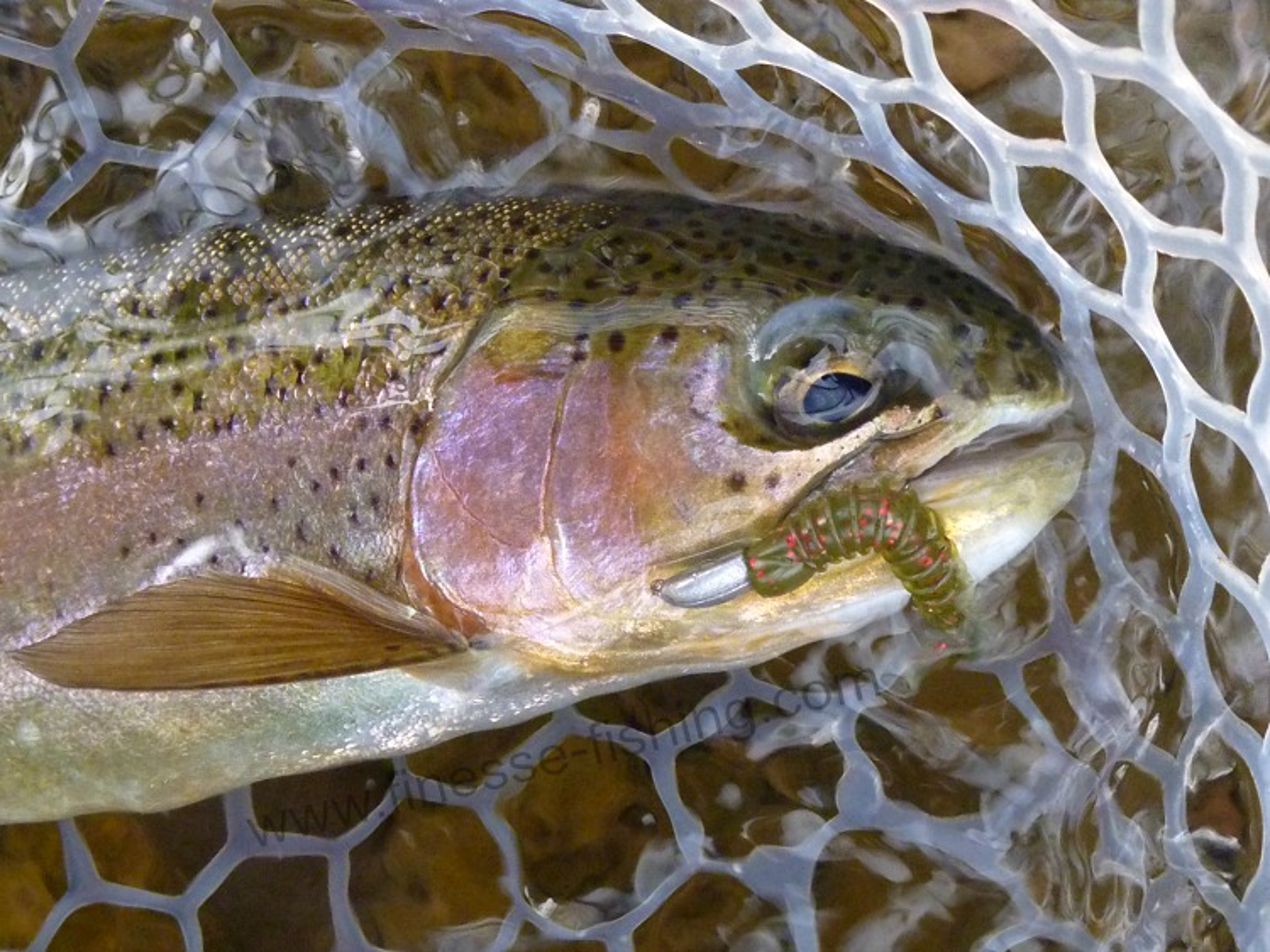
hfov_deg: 63.5
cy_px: 476
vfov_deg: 49.7
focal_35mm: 28
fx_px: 1027
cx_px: 635
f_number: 3.3
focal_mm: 4.9
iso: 320
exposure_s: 1/160
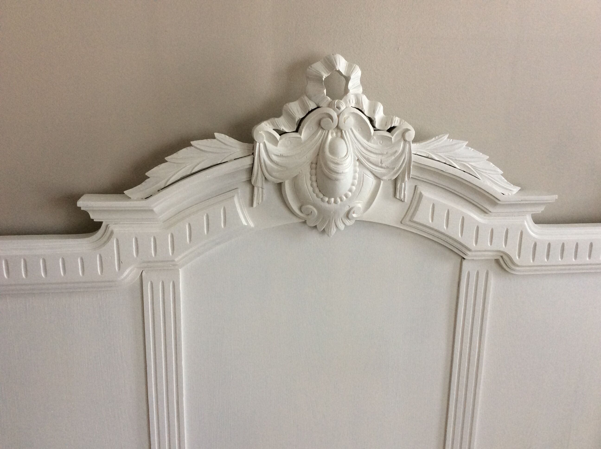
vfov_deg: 44.1
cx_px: 300
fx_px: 555
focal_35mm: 32
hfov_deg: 56.9
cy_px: 224
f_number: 2.4
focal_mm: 3.3
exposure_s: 1/25
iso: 64
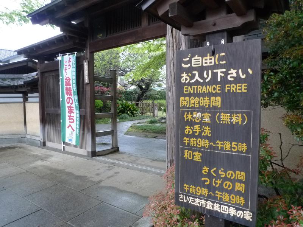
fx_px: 210
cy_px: 114
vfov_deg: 56.8
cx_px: 152
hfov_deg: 71.6
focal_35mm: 24
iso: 400
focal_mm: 5.1
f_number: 7.1
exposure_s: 1/30
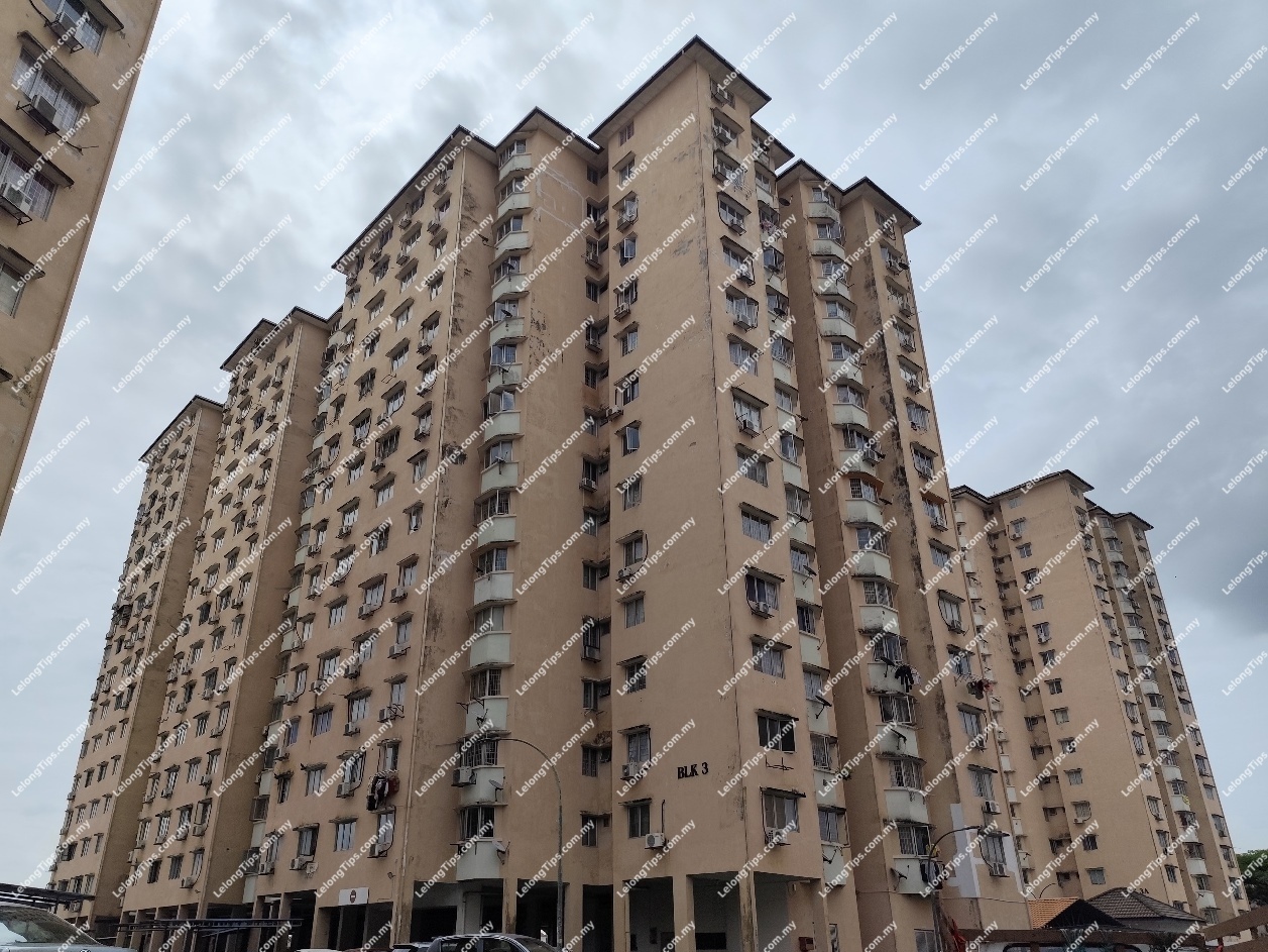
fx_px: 843
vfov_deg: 58.9
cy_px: 476
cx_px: 634
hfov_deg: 73.9
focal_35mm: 23
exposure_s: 1/3020
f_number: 1.65
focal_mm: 6.19
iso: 50
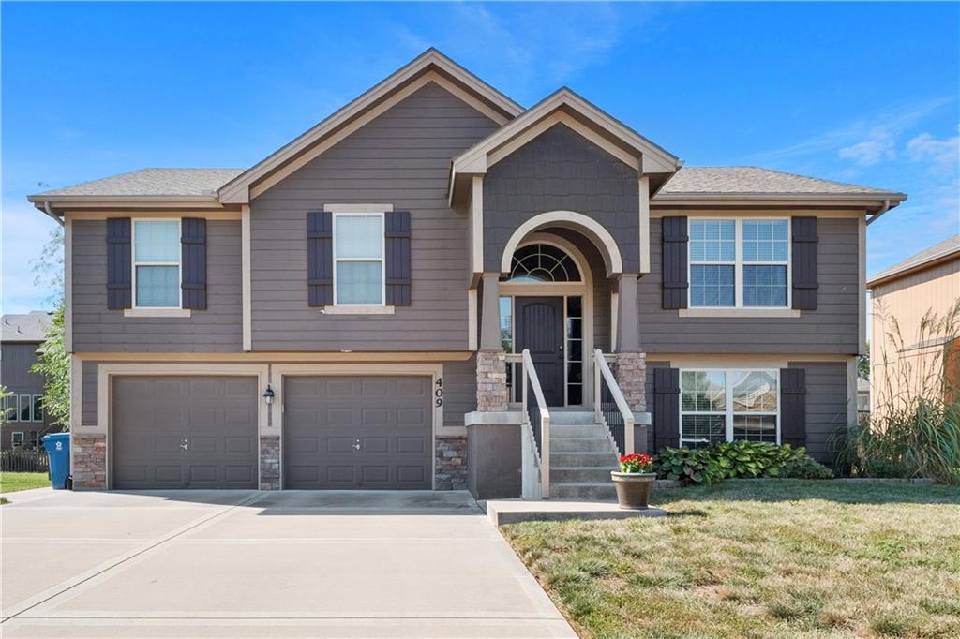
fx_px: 586
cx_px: 480
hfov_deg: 78.6
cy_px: 320
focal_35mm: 22
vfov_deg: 57.2
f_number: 8
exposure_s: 1/320
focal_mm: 11
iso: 400
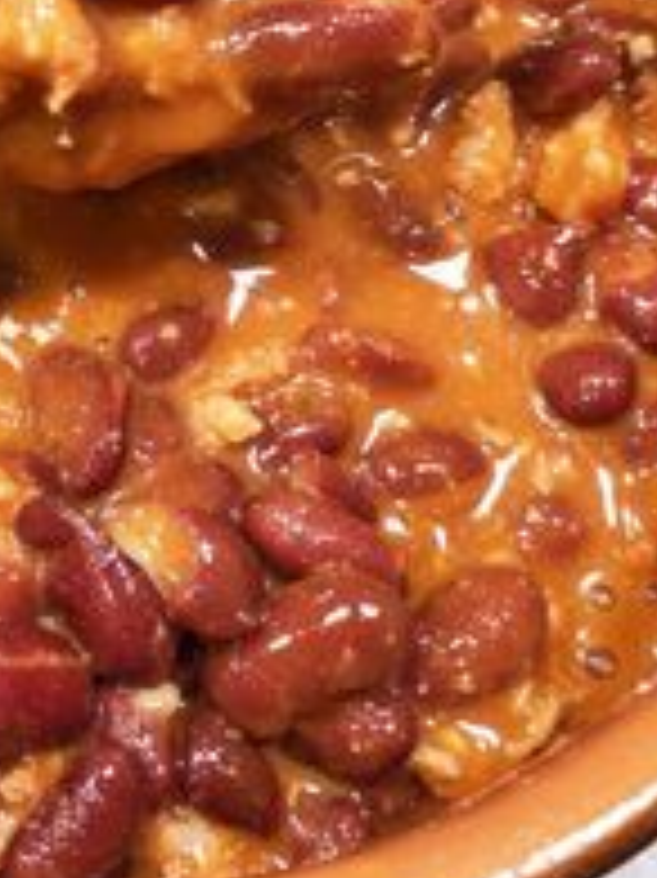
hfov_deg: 24.2
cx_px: 86
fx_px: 1495
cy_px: 171
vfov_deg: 31.8
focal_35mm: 59
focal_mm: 3.95
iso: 250
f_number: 1.8
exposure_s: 1/33.3
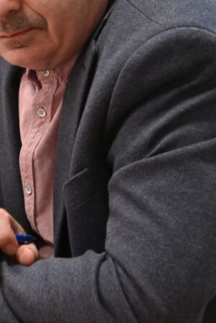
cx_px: -29
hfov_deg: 10.1
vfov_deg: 15.2
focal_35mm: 134
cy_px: 72
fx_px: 1205
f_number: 4
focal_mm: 32
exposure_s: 1/250
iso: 1000
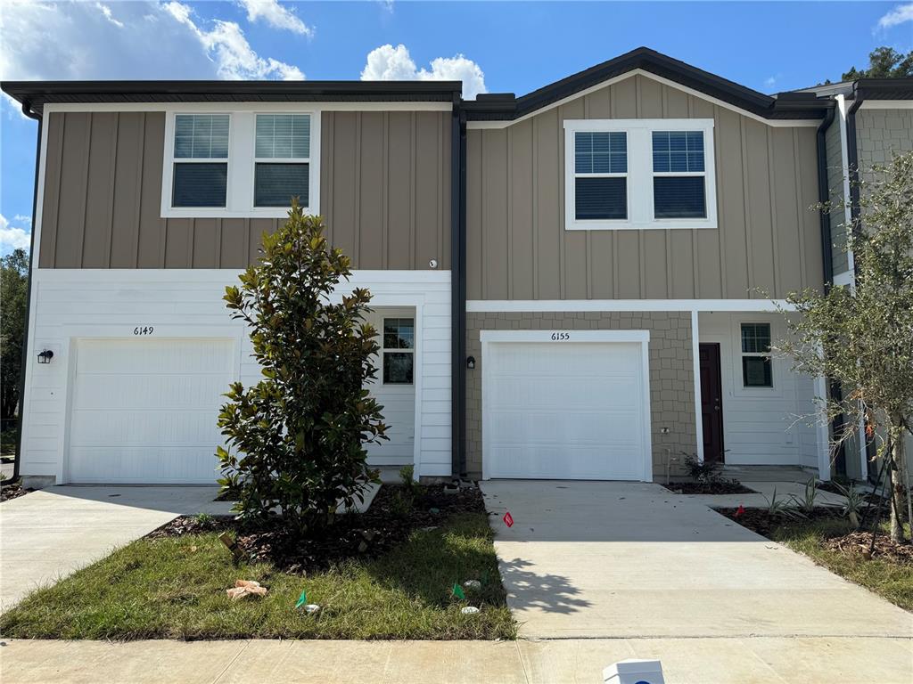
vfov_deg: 56.8
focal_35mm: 24
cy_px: 342
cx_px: 456
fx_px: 633
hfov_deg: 71.6
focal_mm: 6.86
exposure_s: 1/4950
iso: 80
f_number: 1.78
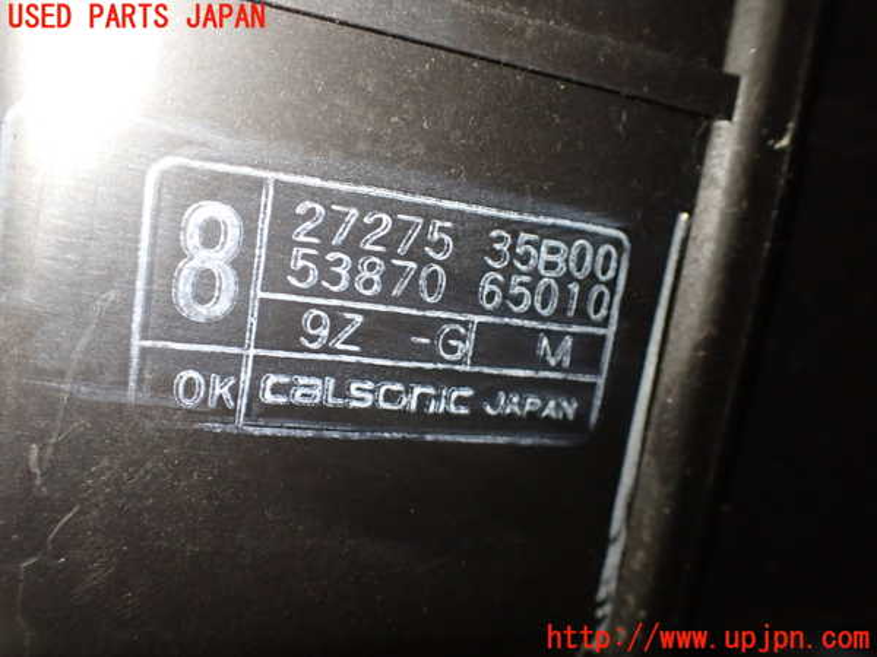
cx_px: 438
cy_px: 328
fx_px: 760
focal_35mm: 30
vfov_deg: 46.8
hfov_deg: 60.0
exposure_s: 1/100
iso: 800
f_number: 2.3
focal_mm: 5.4
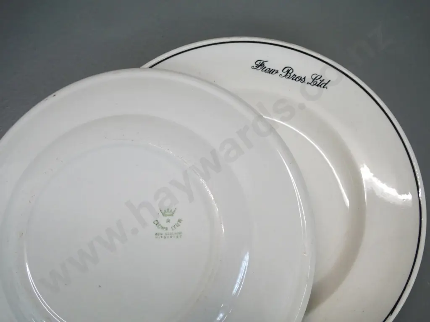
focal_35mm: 44
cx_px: 215
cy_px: 161
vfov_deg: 32.9
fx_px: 547
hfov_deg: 42.9
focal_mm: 22
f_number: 5.3
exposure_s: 1/125
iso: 1600
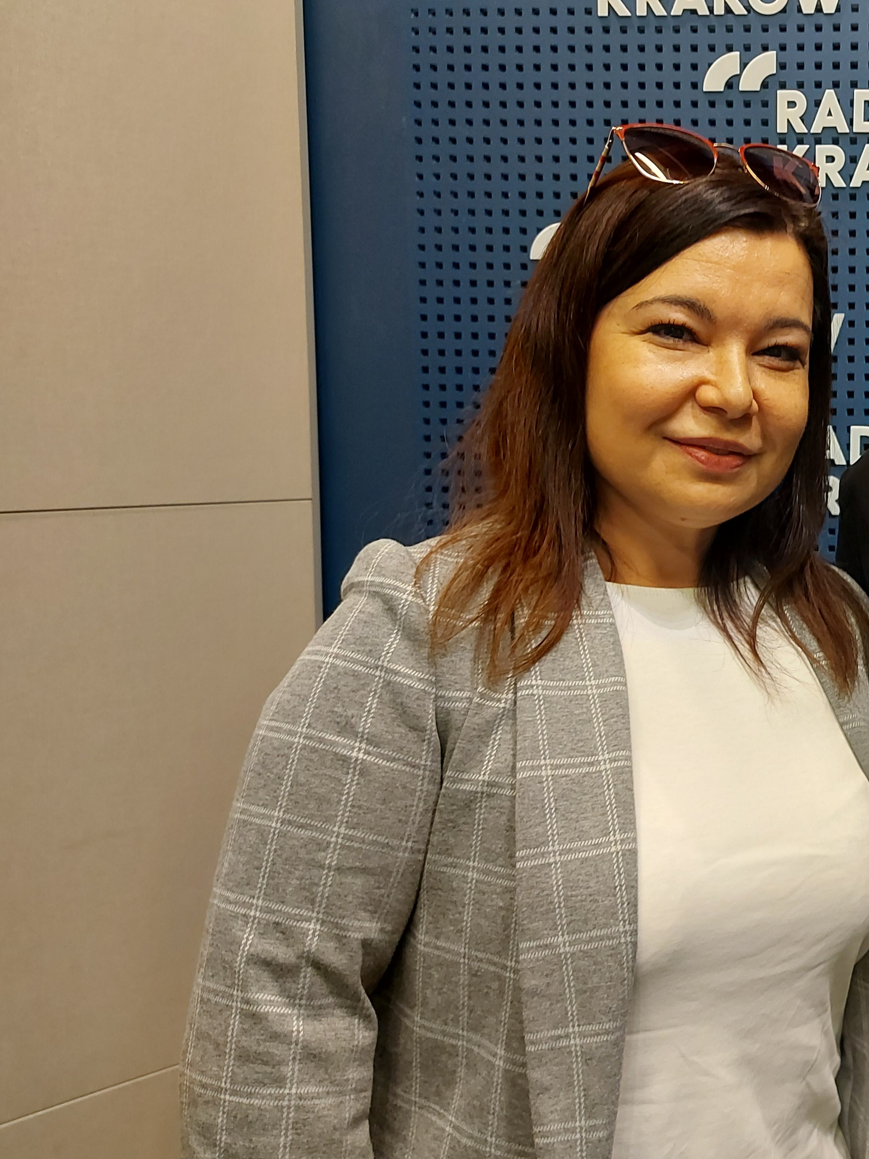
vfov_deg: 51.3
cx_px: 850
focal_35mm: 36
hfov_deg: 36.1
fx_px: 1205
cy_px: 537
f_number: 1.8
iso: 200
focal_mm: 5.23
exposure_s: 1/33
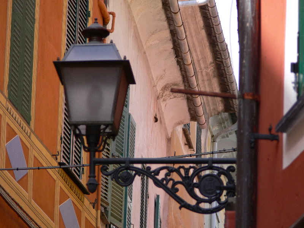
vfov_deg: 5.6
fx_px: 2318
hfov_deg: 7.5
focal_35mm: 264
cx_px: 152
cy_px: 114
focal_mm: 55.9
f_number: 3.6
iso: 80
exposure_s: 1/320
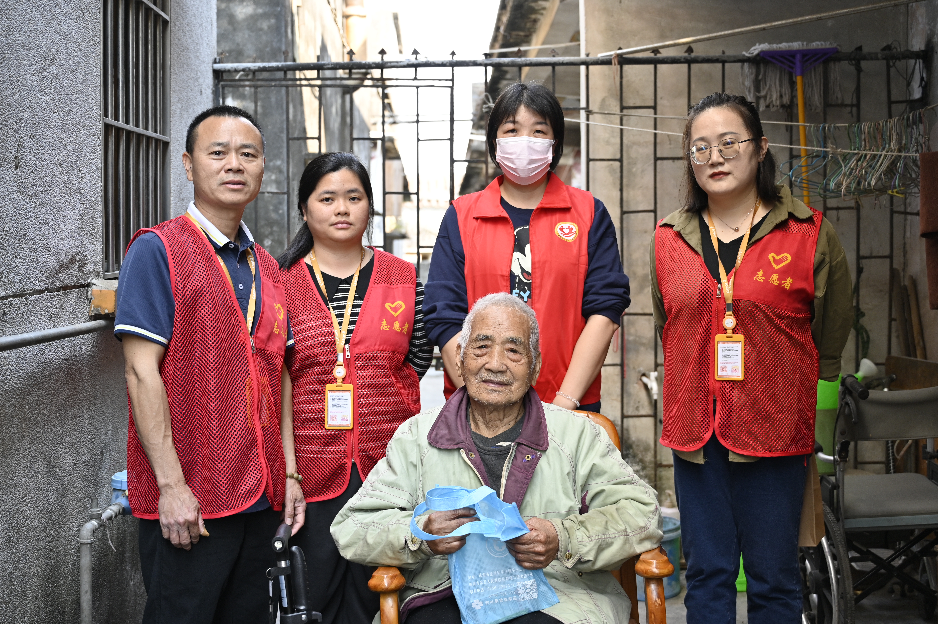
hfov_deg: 43.6
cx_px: 469
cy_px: 312
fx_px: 1172
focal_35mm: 45
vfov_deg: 29.8
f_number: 4
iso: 400
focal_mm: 45
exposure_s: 1/200
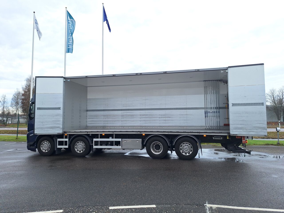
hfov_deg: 73.9
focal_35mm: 23
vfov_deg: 58.9
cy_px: 106
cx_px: 142
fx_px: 189
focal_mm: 5.54
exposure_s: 1/263
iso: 40
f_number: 1.8
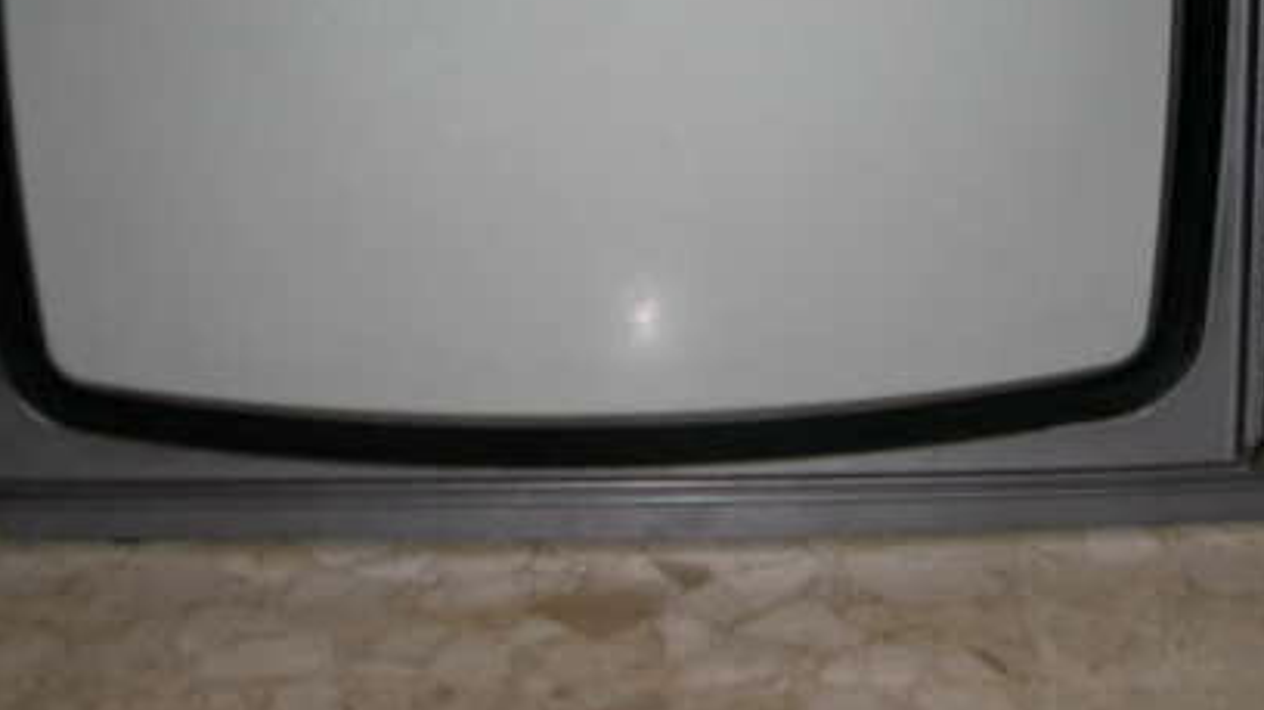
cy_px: -25
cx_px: 685
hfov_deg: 32.4
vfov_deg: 18.0
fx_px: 2177
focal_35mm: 65
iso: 100
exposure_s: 1/60
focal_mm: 8
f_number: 2.8
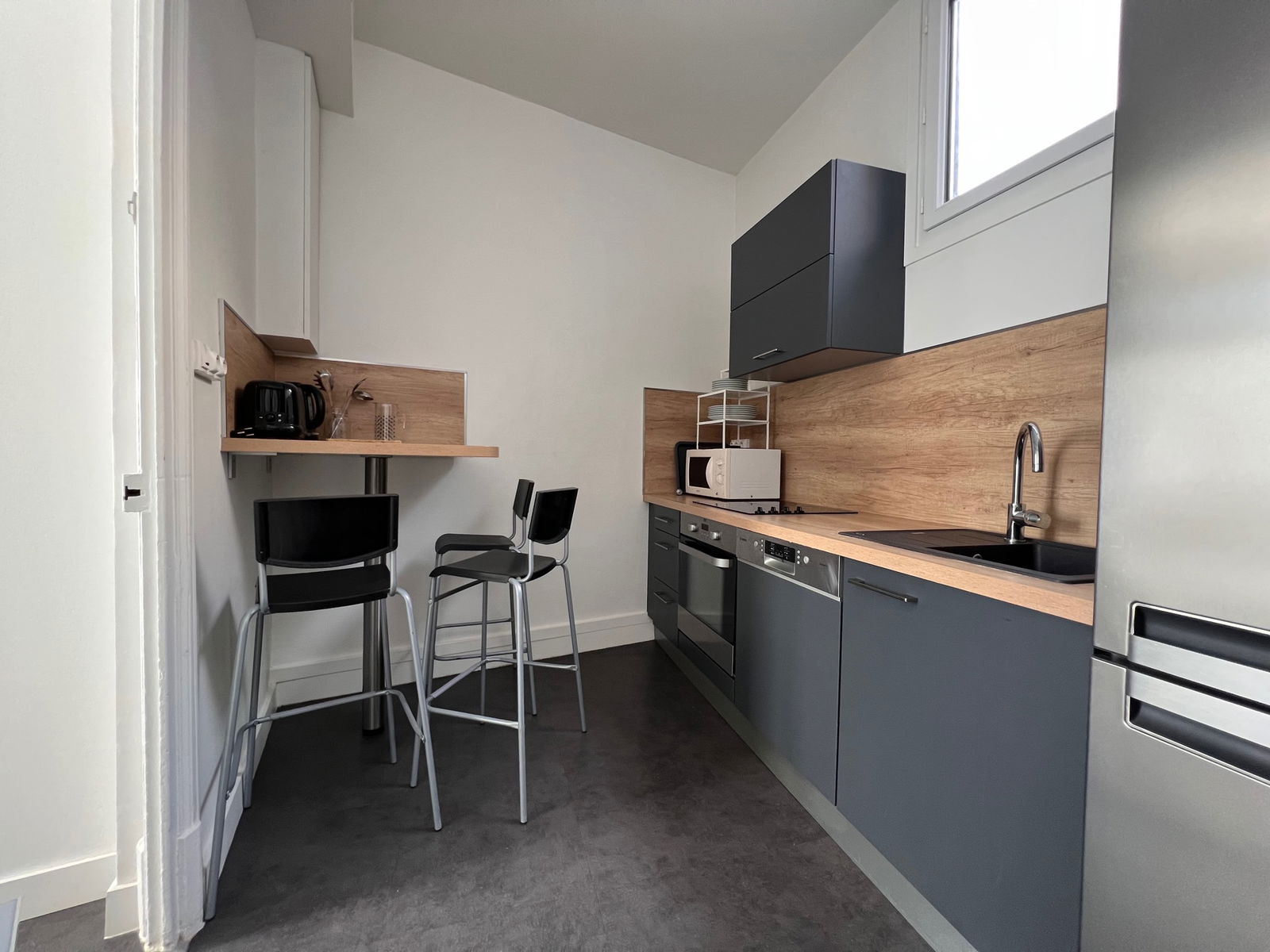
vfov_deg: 89.9
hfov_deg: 106.2
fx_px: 477
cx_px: 635
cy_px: 476
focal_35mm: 13
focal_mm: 1.57
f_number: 1.8
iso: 160
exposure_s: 1/99
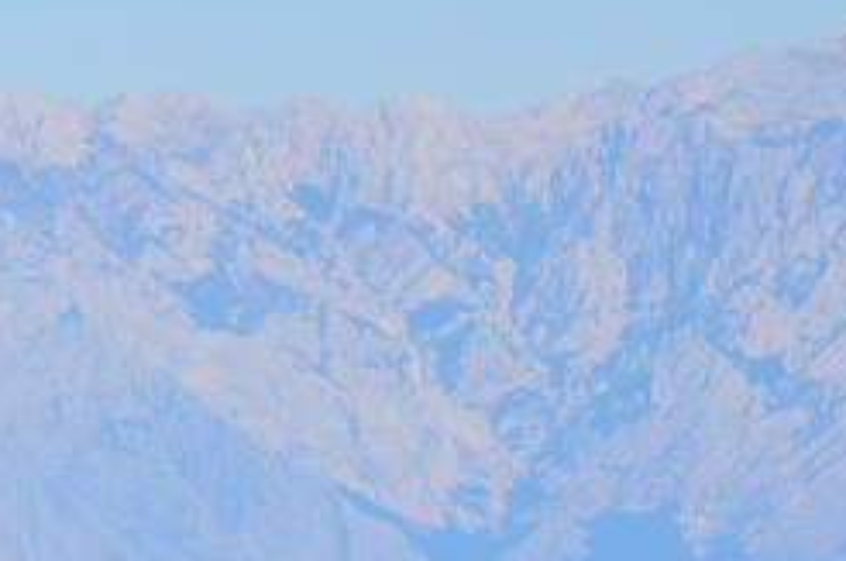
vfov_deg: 1.4
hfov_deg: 2.2
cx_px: -547
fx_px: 22212
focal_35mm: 947
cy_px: 461
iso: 1250
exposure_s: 1/8000
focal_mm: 155
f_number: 5.6
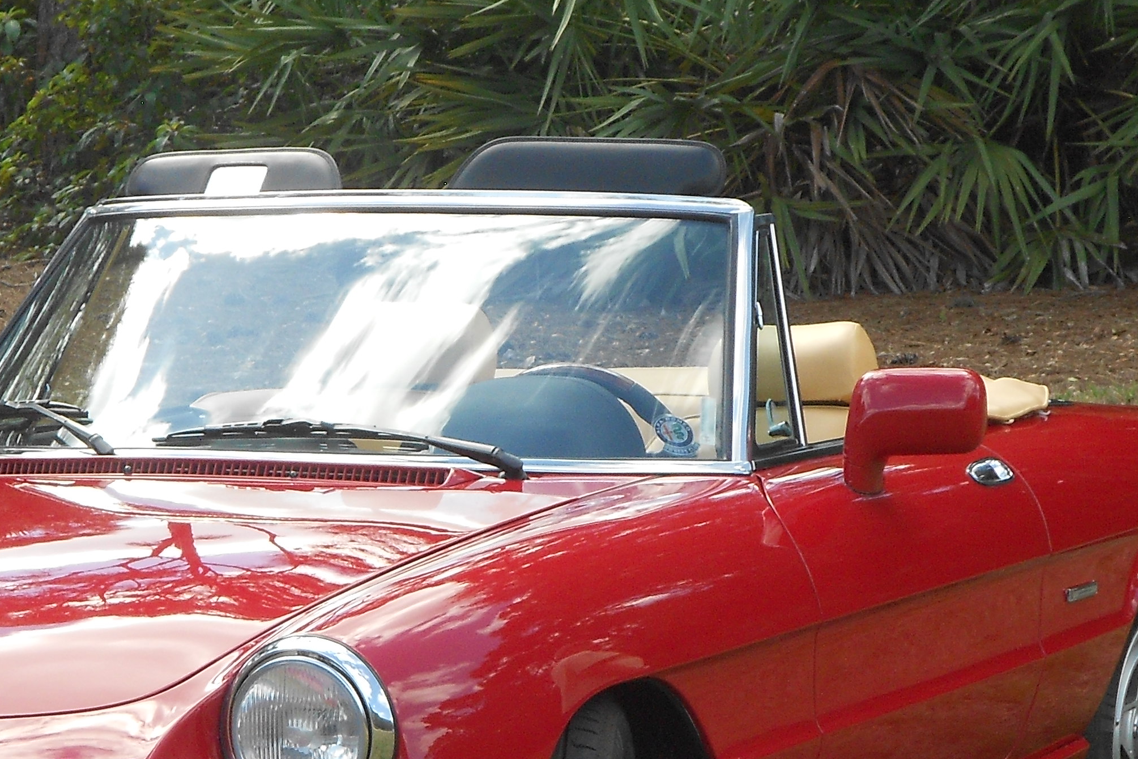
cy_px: 748
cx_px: 321
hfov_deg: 12.1
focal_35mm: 170
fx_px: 5373
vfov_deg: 8.0
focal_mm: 13.5
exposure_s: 1/125
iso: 100
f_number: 5.8
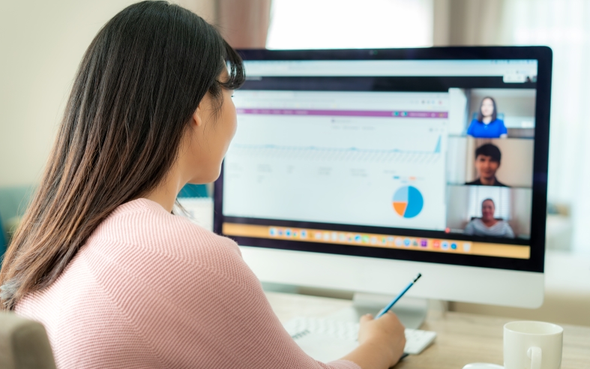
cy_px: 176
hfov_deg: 35.7
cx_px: 295
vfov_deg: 22.8
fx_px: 917
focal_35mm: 57
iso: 200
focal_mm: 55
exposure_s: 1/100
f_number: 2.8
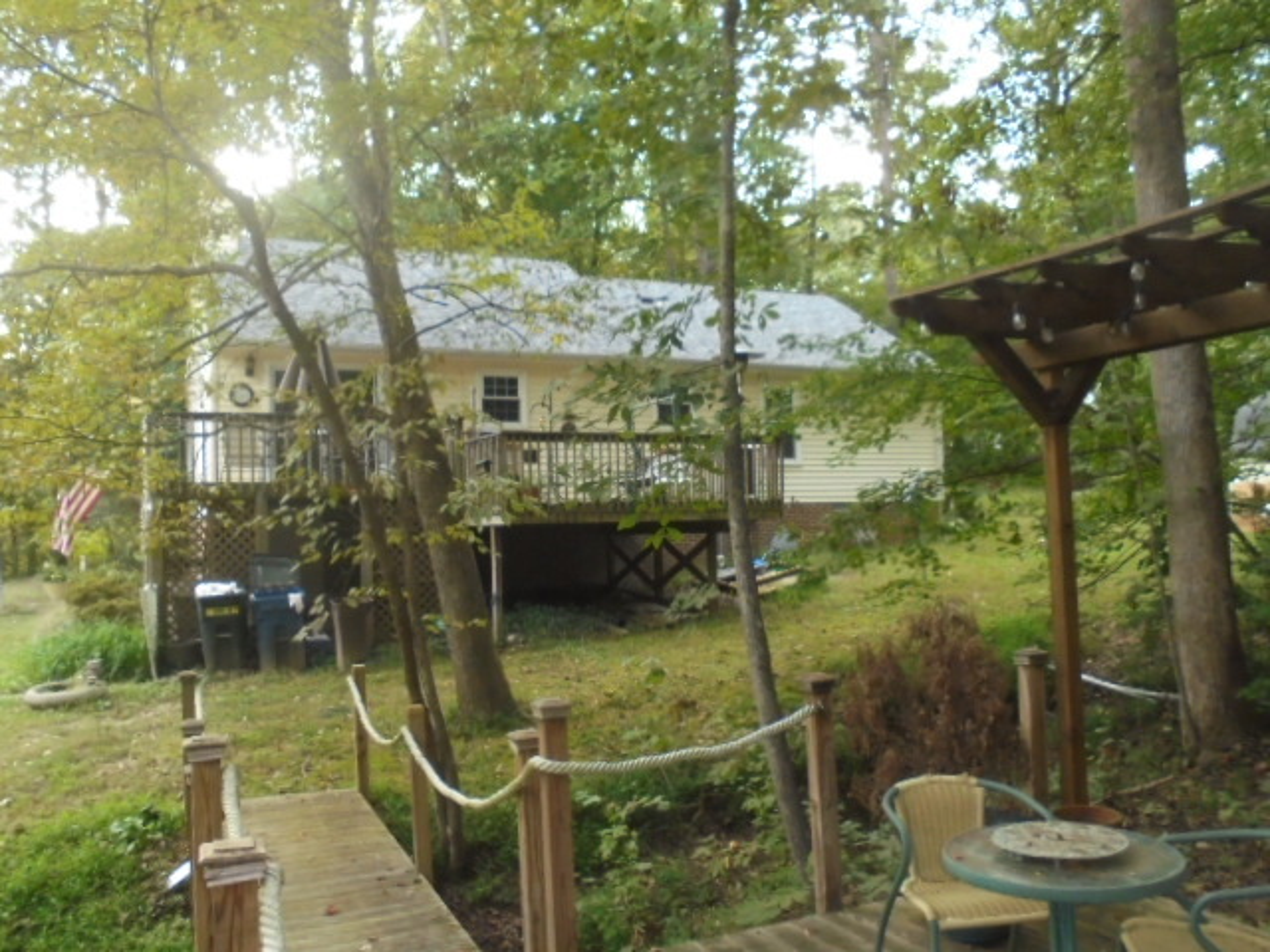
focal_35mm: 29
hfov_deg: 61.7
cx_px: 635
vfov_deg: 48.2
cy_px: 476
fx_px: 1064
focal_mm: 5.3
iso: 400
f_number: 3.7
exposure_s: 1/40
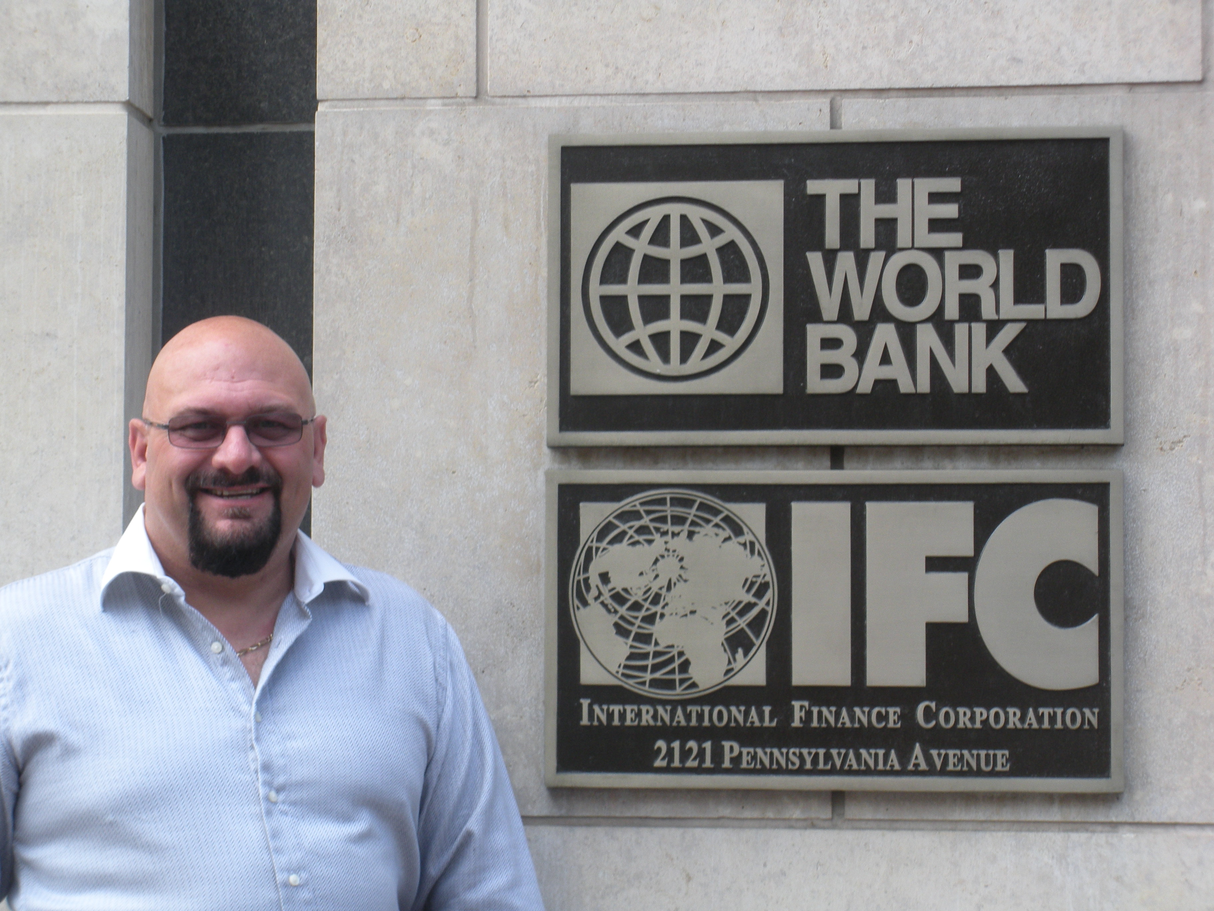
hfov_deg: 24.1
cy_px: 456
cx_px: 607
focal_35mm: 81
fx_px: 2841
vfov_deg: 18.2
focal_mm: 14.2
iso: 91
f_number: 4.8
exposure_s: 1/115
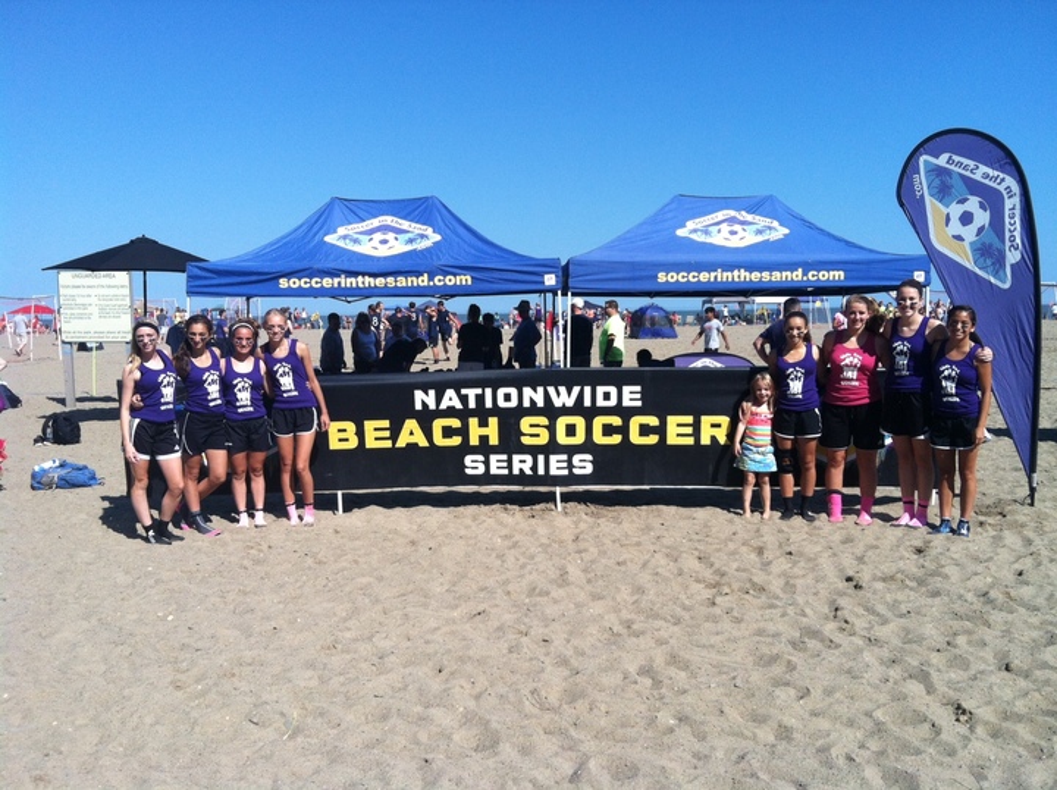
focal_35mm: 35
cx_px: 528
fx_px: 1067
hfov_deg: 52.7
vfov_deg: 40.6
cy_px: 395
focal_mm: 3.85
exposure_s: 1/1667
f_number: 2.8
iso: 80
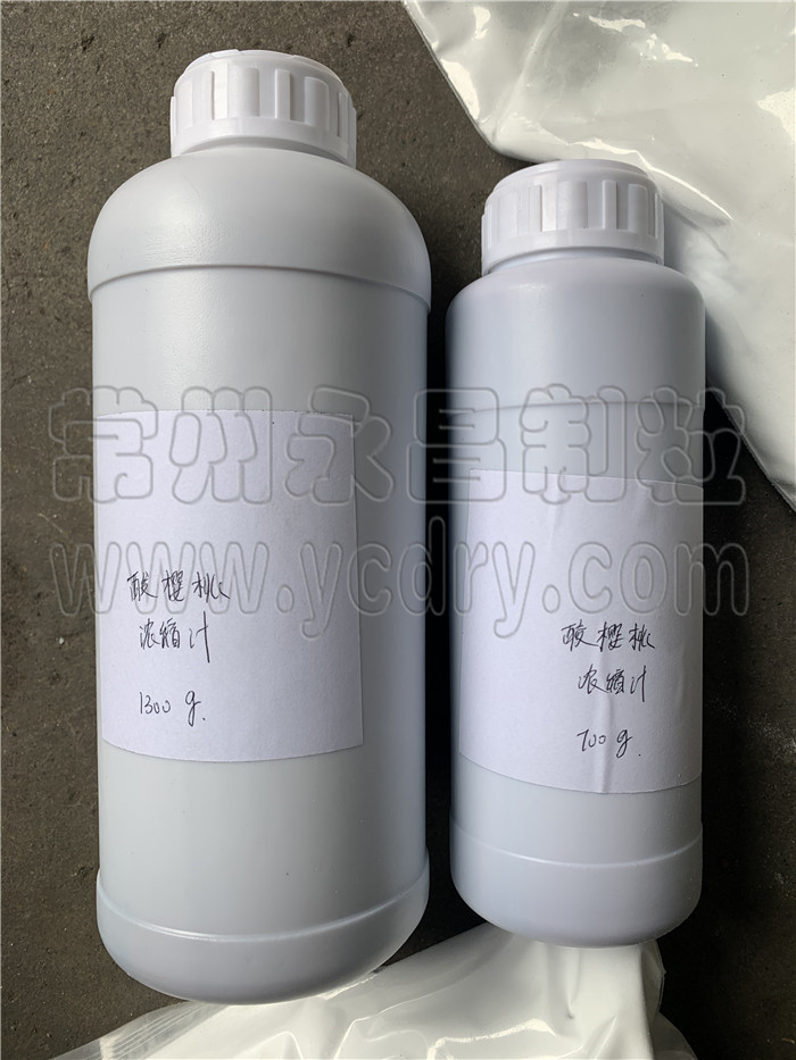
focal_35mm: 26
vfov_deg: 67.3
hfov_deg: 53.1
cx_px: 398
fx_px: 797
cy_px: 530
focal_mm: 4.25
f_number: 1.8
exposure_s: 1/154
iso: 25
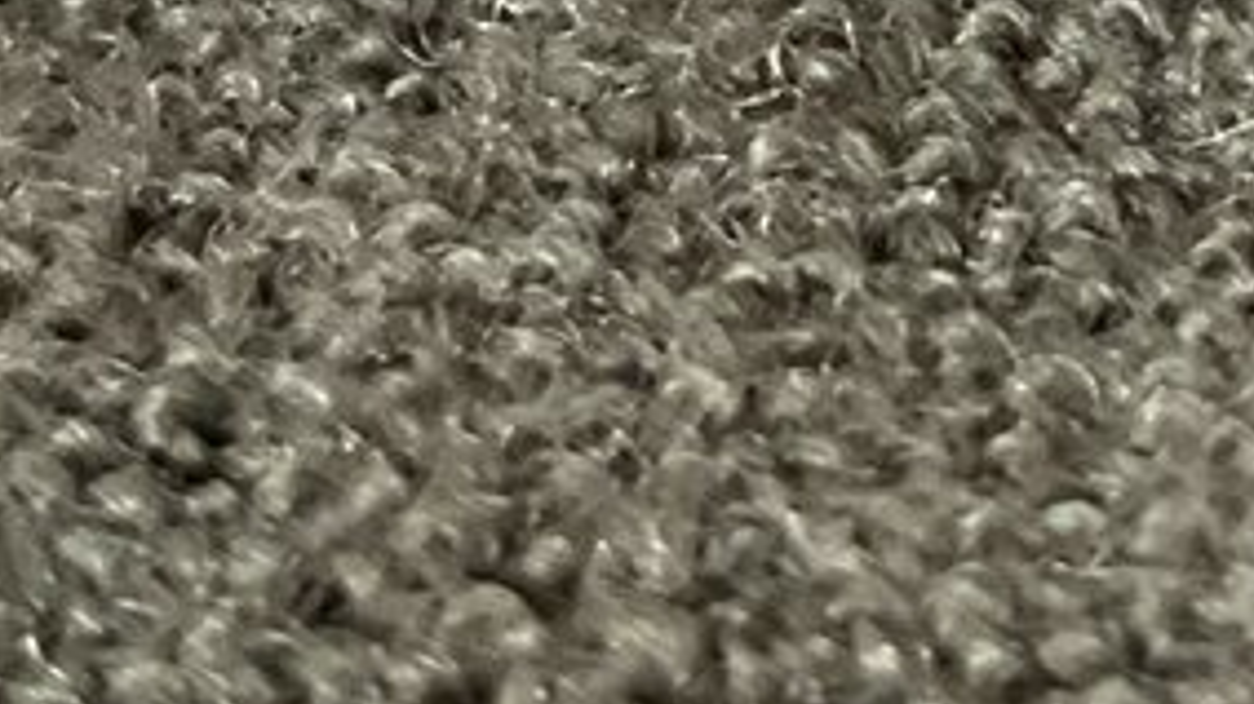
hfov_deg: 12.3
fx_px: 5618
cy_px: -1136
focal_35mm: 169
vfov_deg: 6.7
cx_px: 1752
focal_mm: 3
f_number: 1.8
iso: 200
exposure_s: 1/60
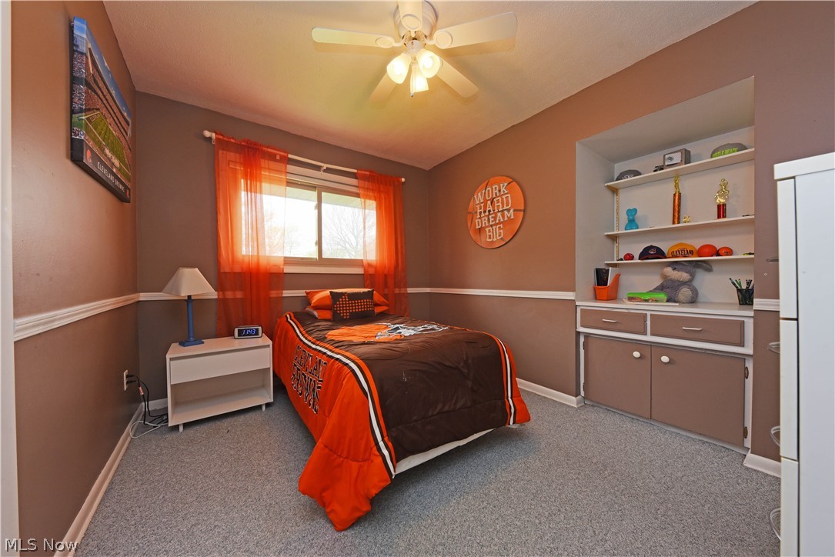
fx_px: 278
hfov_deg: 112.6
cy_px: 278
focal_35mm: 12
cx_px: 418
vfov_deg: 90.0
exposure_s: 1/40
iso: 640
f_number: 8
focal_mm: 12
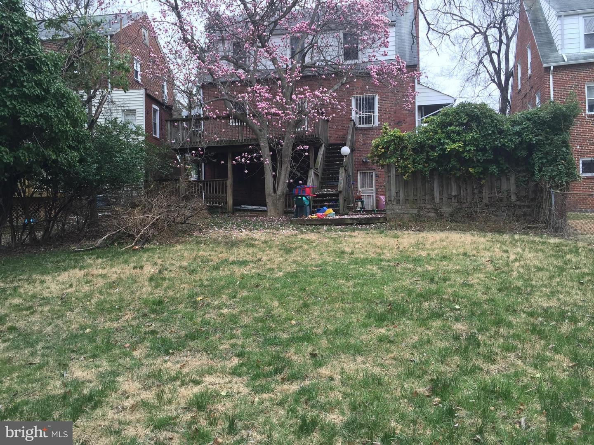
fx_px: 498
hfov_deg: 61.7
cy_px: 222
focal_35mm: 29
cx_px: 297
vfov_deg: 48.2
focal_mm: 4.15
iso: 32
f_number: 2.2
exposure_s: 1/120
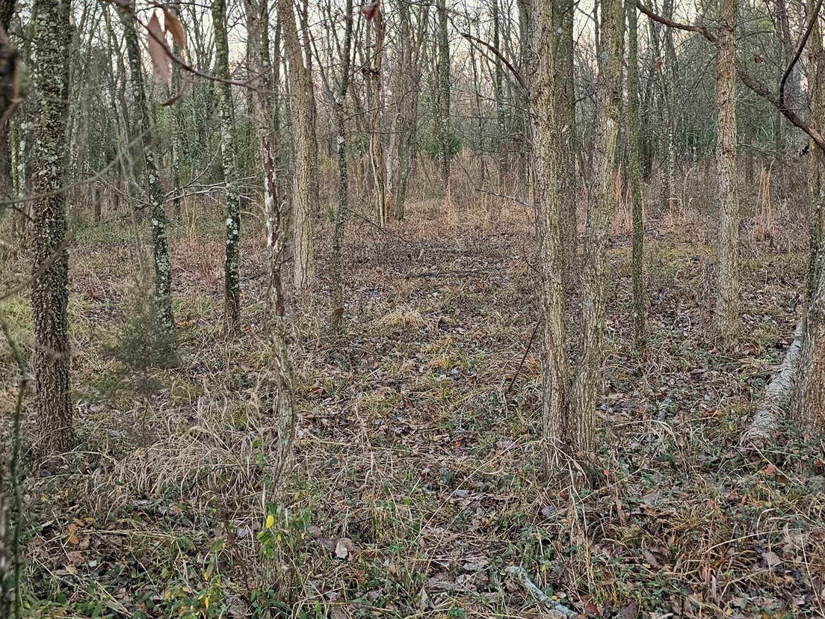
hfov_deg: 46.8
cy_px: 227
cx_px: 380
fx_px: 953
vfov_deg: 35.7
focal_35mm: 40
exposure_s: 1/120
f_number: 1.7
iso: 400
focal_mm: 6.3
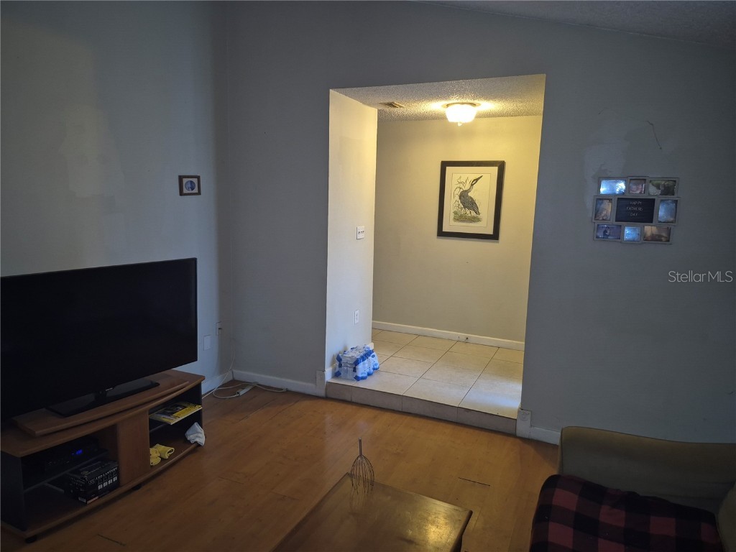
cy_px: 276
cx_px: 368
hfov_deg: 73.9
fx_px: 489
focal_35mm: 23
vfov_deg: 58.9
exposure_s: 1/24
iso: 125
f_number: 1.8
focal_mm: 5.4
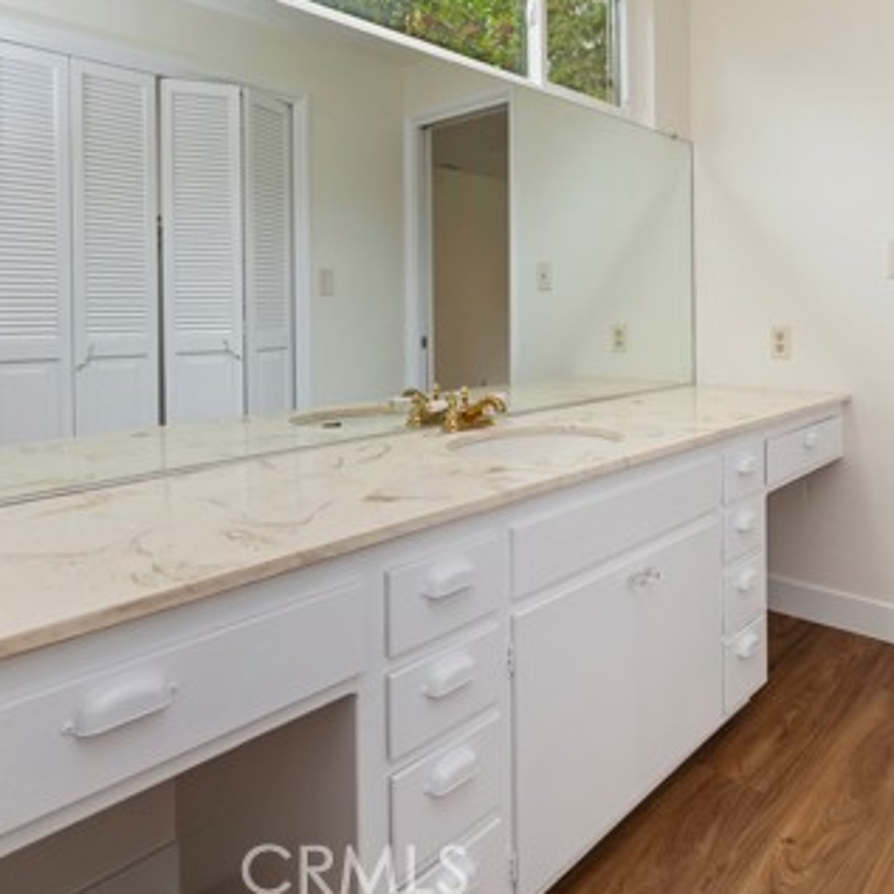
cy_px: 310
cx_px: 558
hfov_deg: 64.1
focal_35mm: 24
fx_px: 701
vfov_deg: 63.6
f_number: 10
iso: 500
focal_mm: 14
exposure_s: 1/13
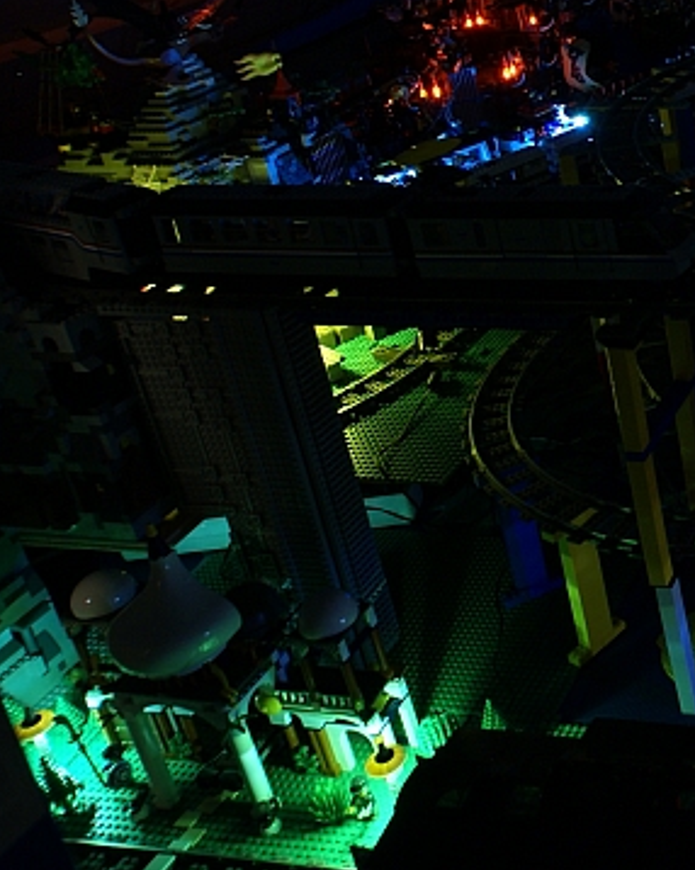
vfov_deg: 41.0
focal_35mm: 43
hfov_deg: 26.4
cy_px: 186
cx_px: 1011
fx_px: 1115
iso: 100
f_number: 8
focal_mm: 11
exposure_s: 30
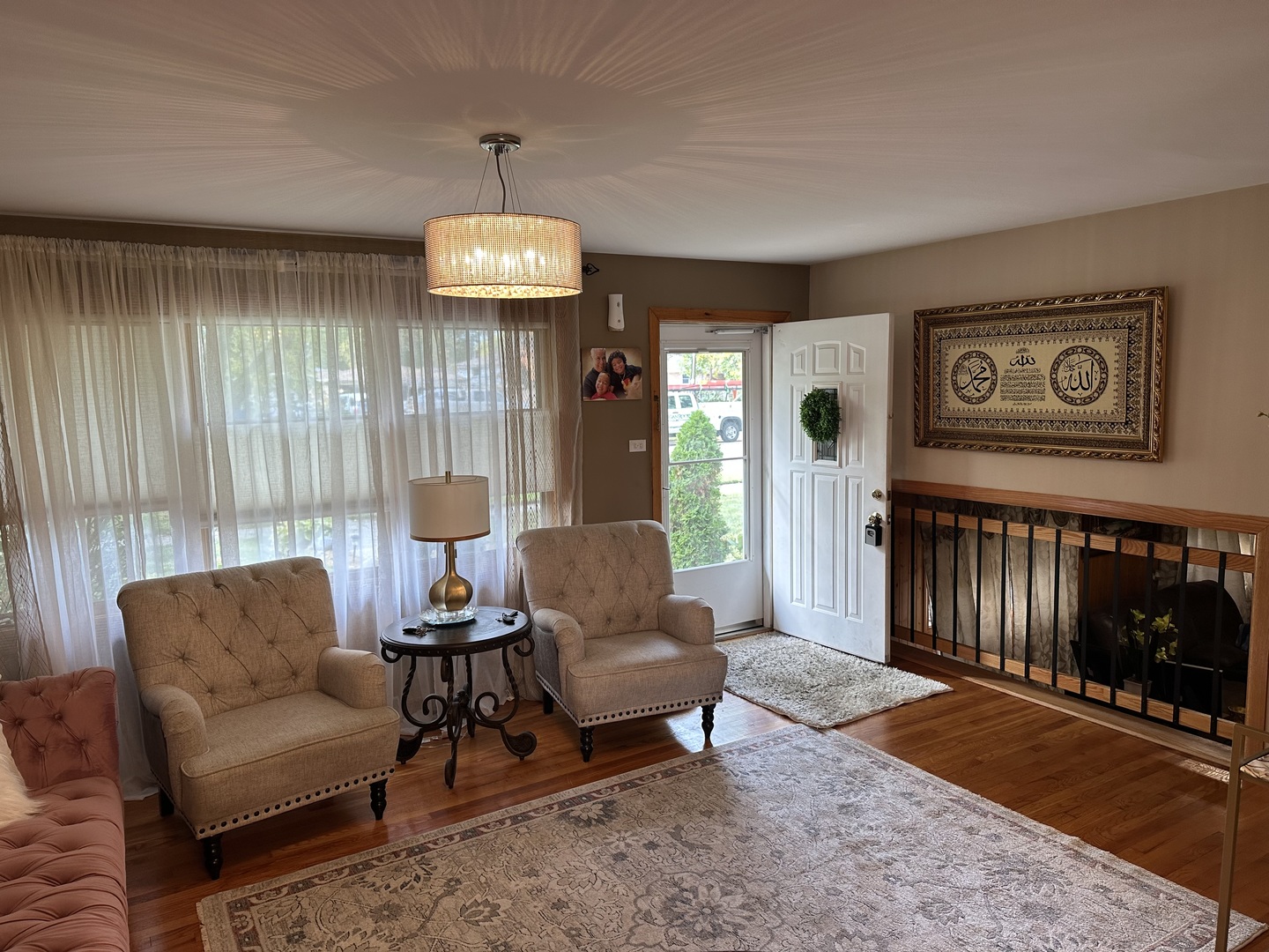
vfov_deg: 56.8
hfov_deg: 71.6
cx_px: 634
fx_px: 880
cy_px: 476
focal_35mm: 24
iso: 125
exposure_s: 1/120
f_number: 1.78
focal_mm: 6.86
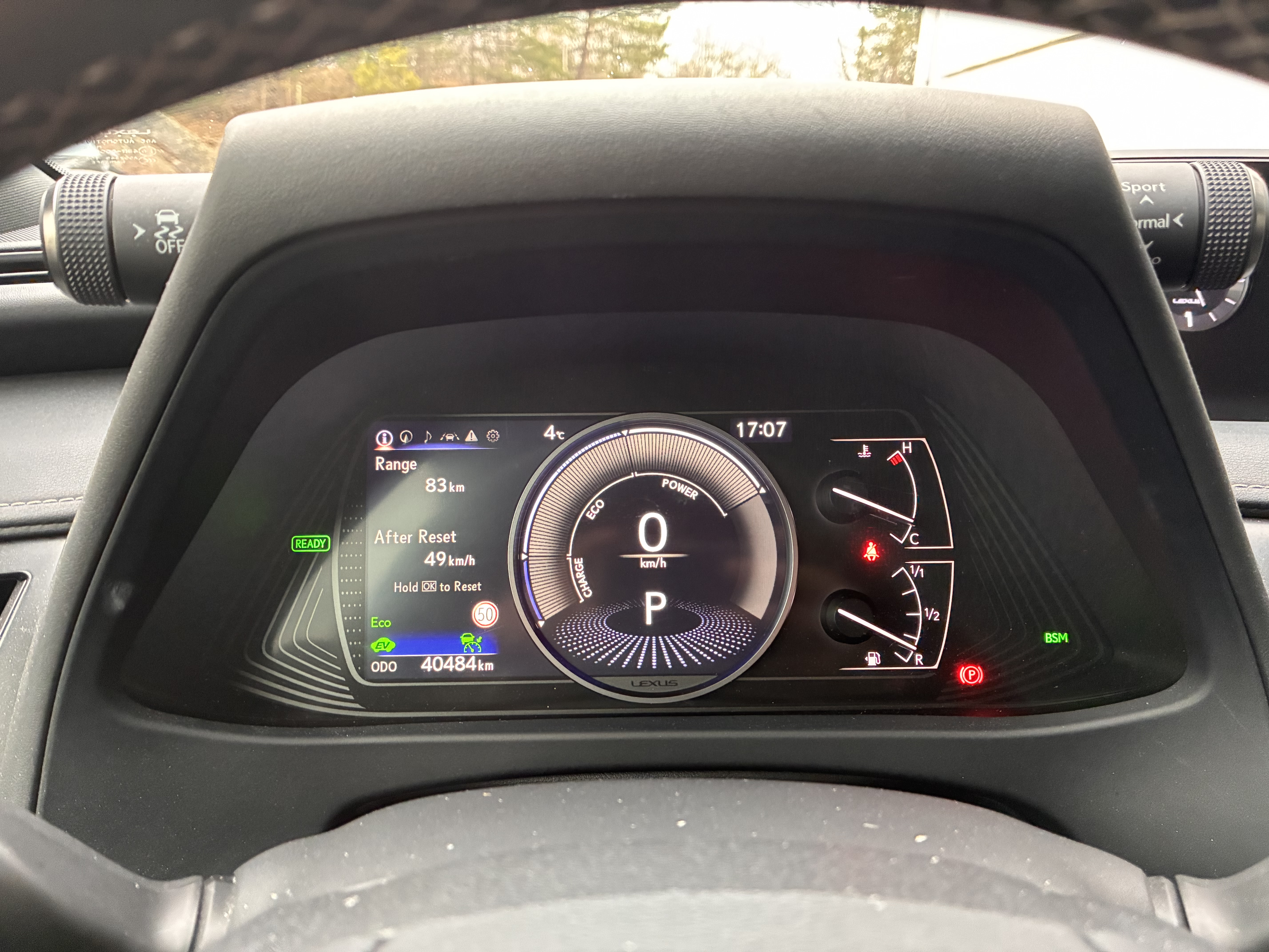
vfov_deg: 53.1
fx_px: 953
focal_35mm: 26
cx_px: 634
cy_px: 476
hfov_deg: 67.3
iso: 400
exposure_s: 1/37
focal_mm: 4.2
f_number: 1.64
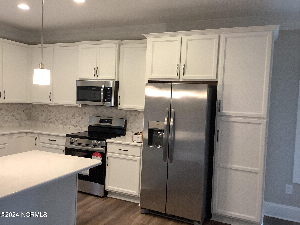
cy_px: 112
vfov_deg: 45.4
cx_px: 150
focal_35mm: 31
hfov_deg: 58.4
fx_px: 269
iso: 160
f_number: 2.4
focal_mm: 3.3
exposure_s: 1/60
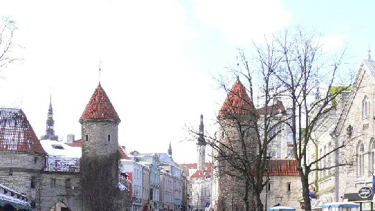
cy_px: 184
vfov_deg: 22.5
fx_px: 517
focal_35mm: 52
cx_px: 164
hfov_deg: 39.8
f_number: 5.6
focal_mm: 5.8
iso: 80
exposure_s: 1/100
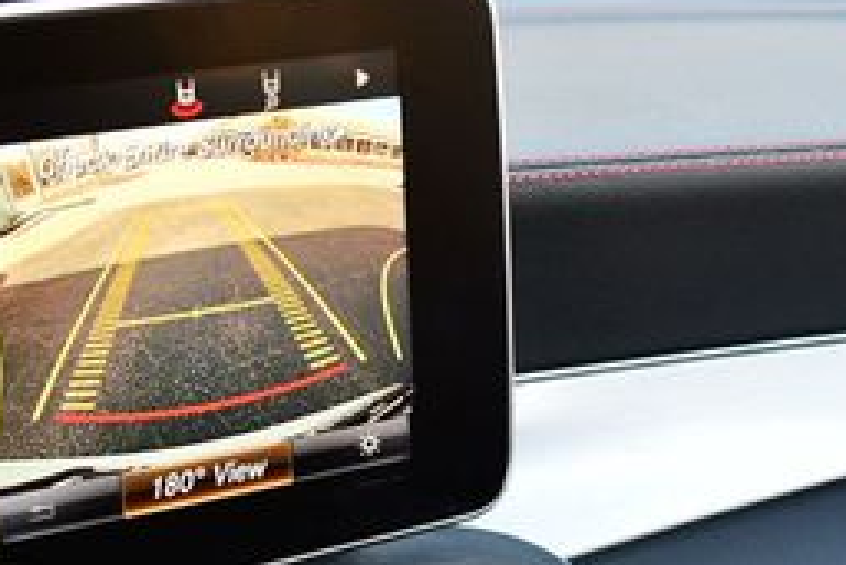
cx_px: 149
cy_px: 615
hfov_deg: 22.3
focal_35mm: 90
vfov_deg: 14.9
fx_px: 2116
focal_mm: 18
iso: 800
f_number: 3.5
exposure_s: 1/250
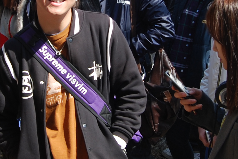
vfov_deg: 12.5
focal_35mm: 109
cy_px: 2
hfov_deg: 18.7
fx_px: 721
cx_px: 104
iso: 100
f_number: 6.3
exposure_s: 1/160
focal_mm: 18
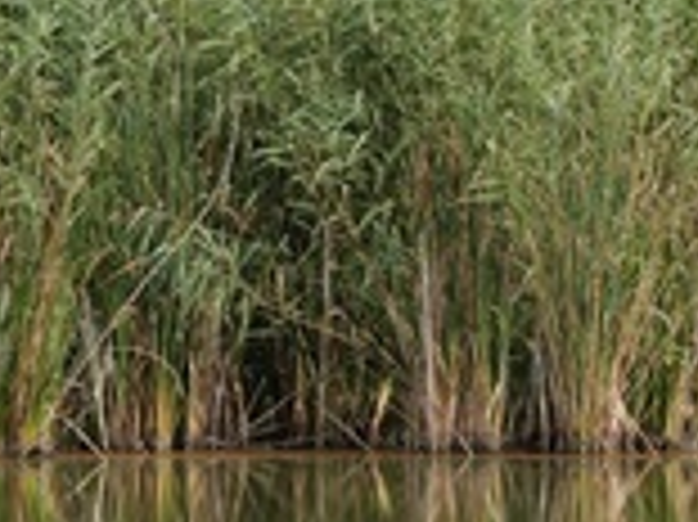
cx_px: 1585
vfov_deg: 2.4
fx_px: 12512
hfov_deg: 3.2
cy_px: -621
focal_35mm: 621
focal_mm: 60
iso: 100
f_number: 4.5
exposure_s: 1/500
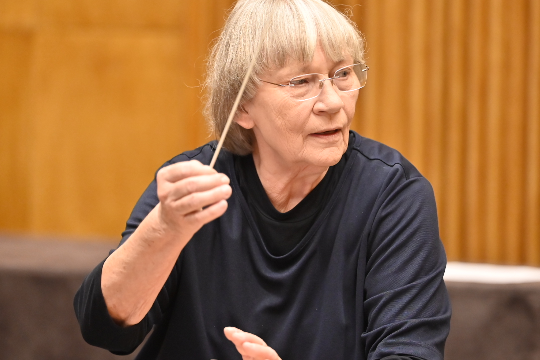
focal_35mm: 272
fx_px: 4080
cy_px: 153
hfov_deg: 7.6
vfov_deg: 5.1
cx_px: 303
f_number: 2.8
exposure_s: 1/200
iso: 2200
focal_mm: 180
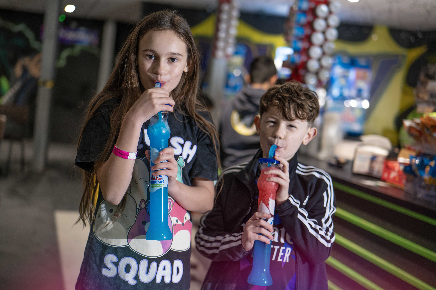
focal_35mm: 54
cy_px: 145
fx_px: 654
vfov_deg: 25.1
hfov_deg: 36.9
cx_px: 218
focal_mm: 50
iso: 800
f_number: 2
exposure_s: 1/100
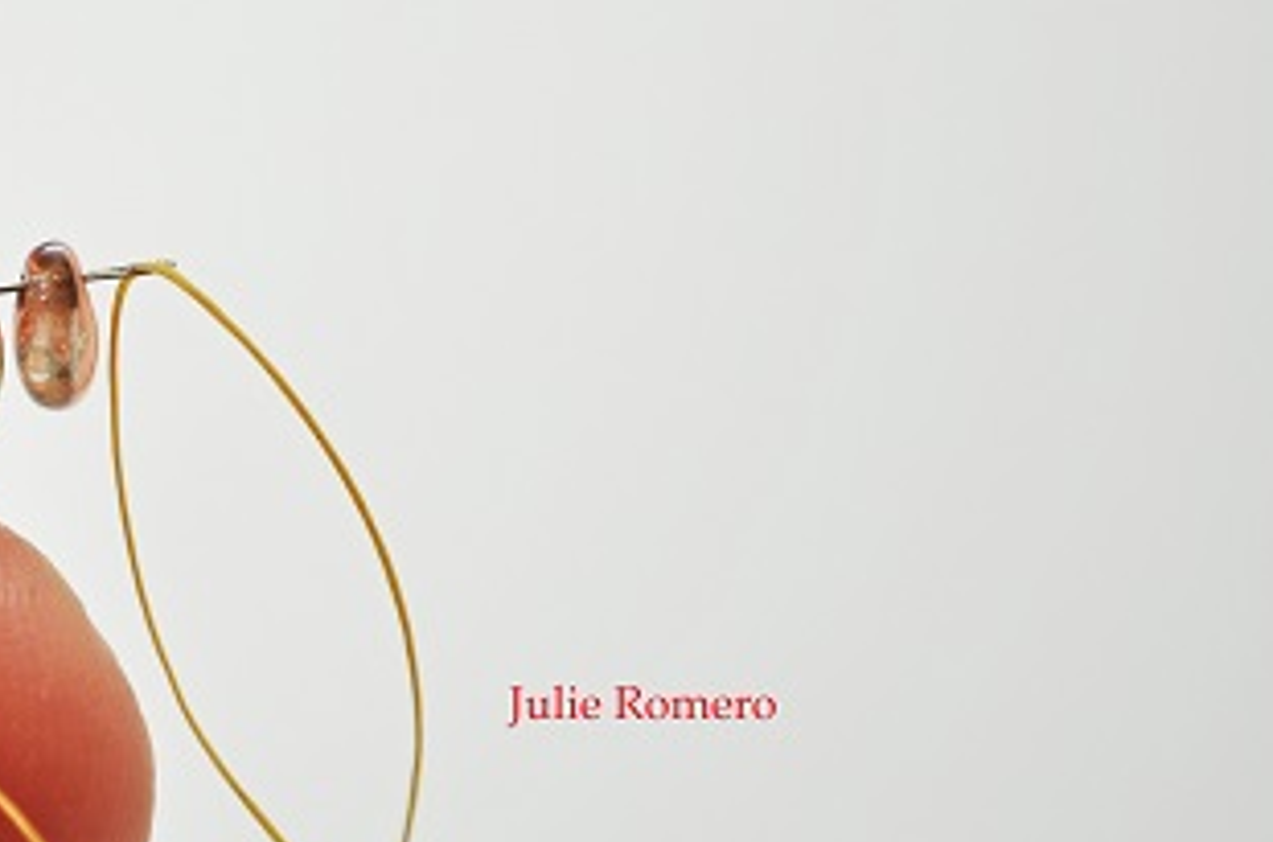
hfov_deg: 11.8
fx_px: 6104
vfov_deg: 7.9
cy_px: 347
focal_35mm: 173
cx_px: -33
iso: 220
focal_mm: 55
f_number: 5.6
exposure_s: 1/125
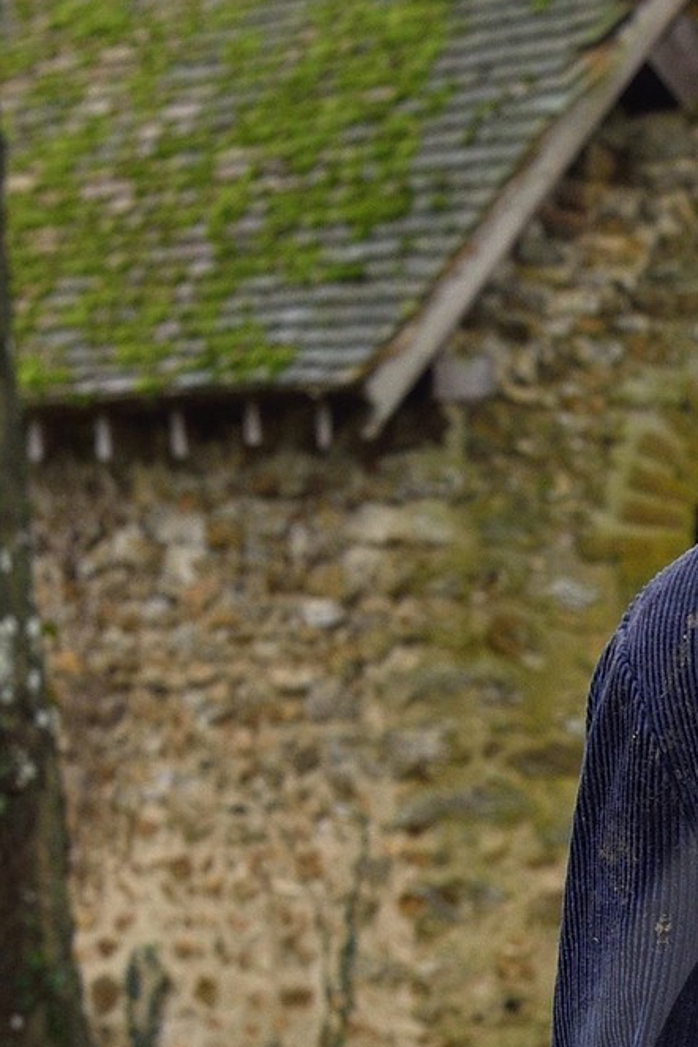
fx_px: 4420
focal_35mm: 152
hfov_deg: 8.7
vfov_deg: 13.1
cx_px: 1262
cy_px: 1298
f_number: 8
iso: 1600
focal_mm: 42
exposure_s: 1/100
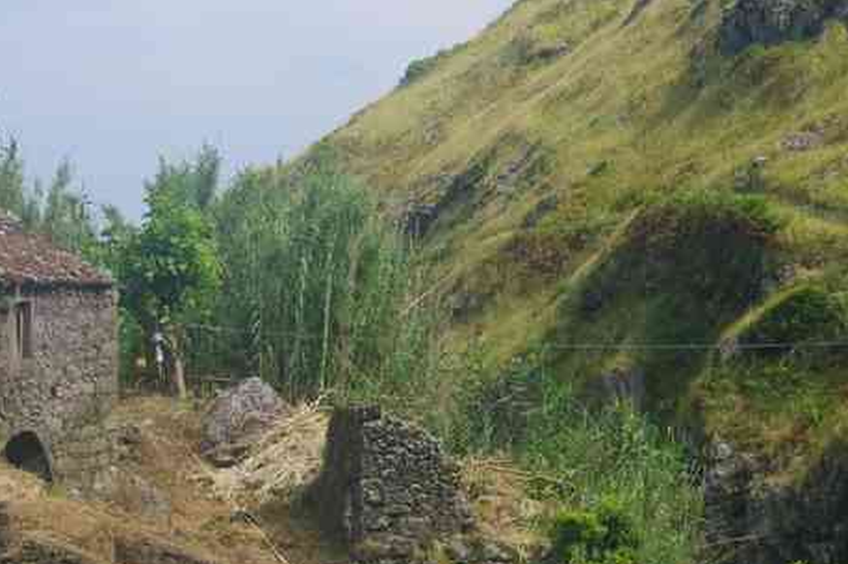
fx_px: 3321
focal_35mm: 141
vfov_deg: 9.7
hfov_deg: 14.6
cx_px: 415
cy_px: 495
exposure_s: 1/80
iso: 200
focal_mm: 43
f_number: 10
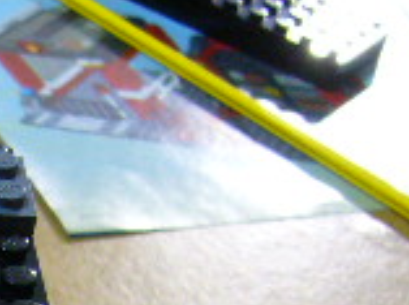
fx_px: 1686
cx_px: -292
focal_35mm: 143
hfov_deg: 12.8
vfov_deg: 9.9
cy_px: 495
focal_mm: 5.8
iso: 200
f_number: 2.8
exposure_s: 1/8
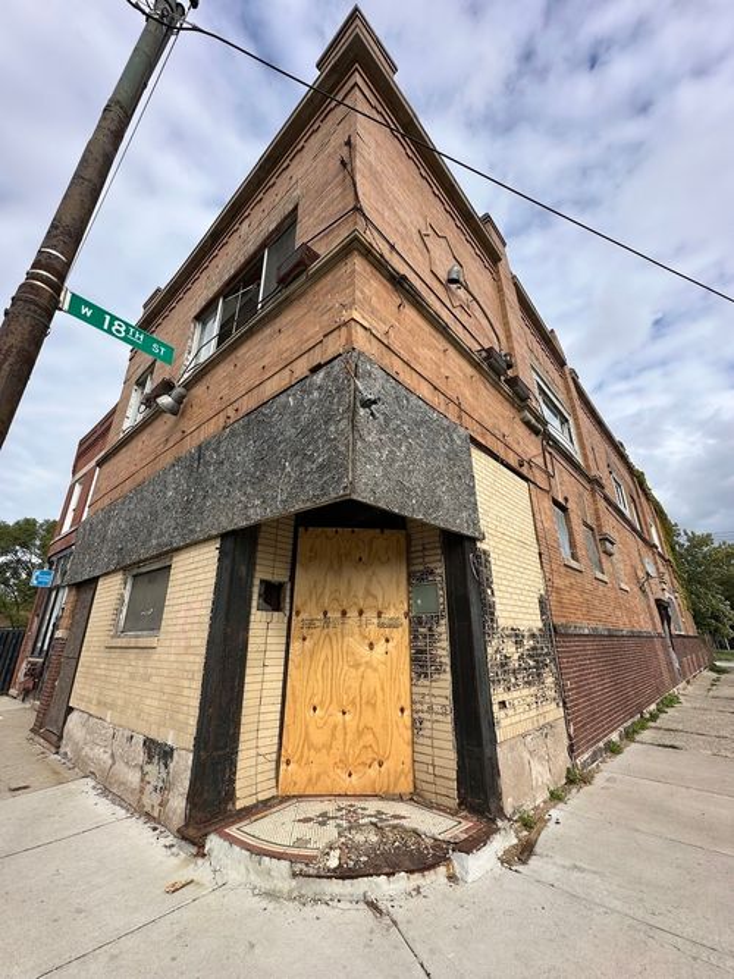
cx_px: 367
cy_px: 490
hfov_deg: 85.7
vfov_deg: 102.1
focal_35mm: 14
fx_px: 396
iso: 40
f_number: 2.2
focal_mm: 2.22
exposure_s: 1/1014
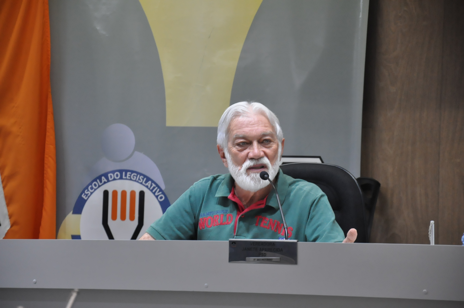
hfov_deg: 13.1
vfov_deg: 8.7
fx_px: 2028
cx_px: 232
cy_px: 154
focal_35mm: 158
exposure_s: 1/80
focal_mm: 105
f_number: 5.6
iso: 2000
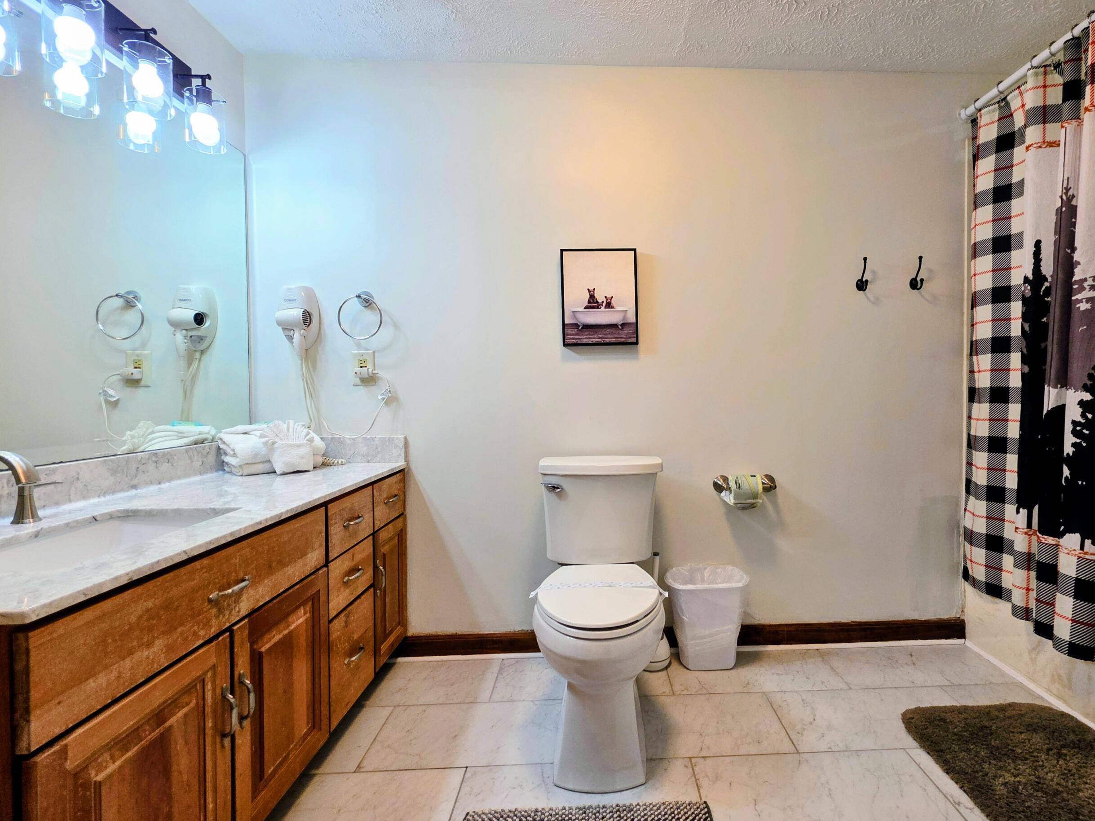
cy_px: 406
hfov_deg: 94.0
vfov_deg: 78.1
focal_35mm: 16
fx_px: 506
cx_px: 617
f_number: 1.9
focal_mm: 2.2
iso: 100
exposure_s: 1/120
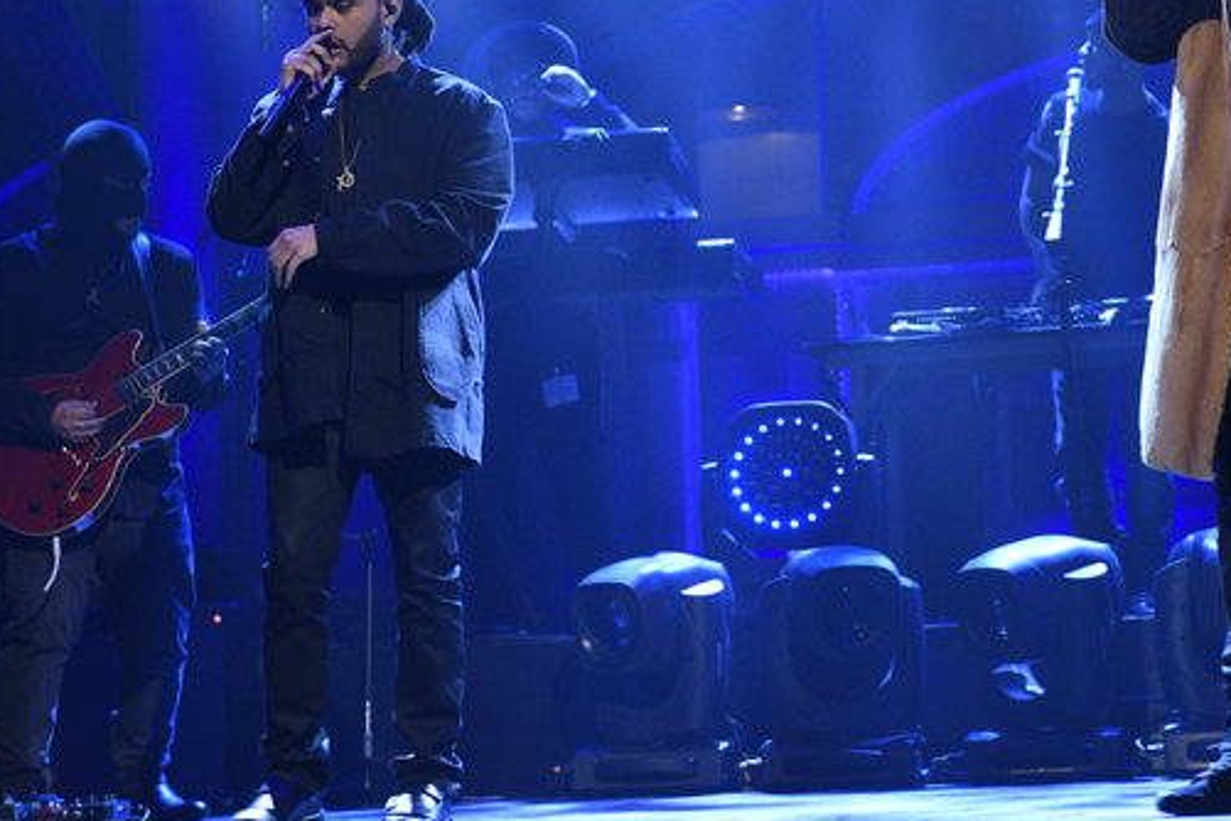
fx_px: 3624
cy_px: 206
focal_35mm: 106
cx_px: 878
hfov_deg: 19.2
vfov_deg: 12.9
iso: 3200
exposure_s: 1/125
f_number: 3.5
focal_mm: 70
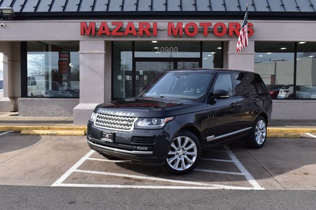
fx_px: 355
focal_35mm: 40
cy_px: 105
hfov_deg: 47.9
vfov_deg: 33.0
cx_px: 158
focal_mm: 27
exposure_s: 1/400
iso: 400
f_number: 11
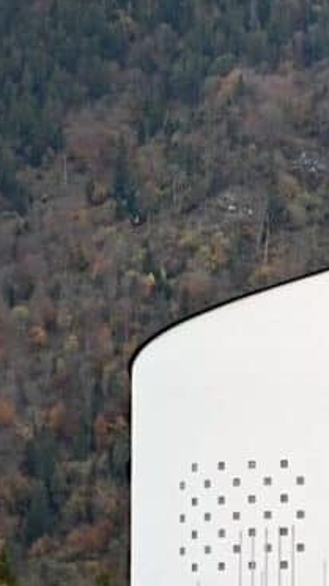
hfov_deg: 5.8
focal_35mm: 202
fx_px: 3136
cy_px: 318
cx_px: 708
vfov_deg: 10.7
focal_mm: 70
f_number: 4.5
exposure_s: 1/250
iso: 200
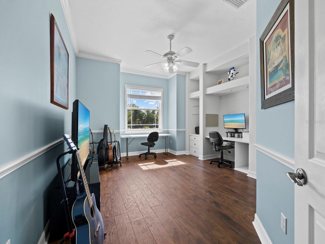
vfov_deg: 85.7
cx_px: 162
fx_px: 132
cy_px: 122
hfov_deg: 102.0
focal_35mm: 14
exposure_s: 1/8
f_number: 11
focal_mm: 7
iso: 400
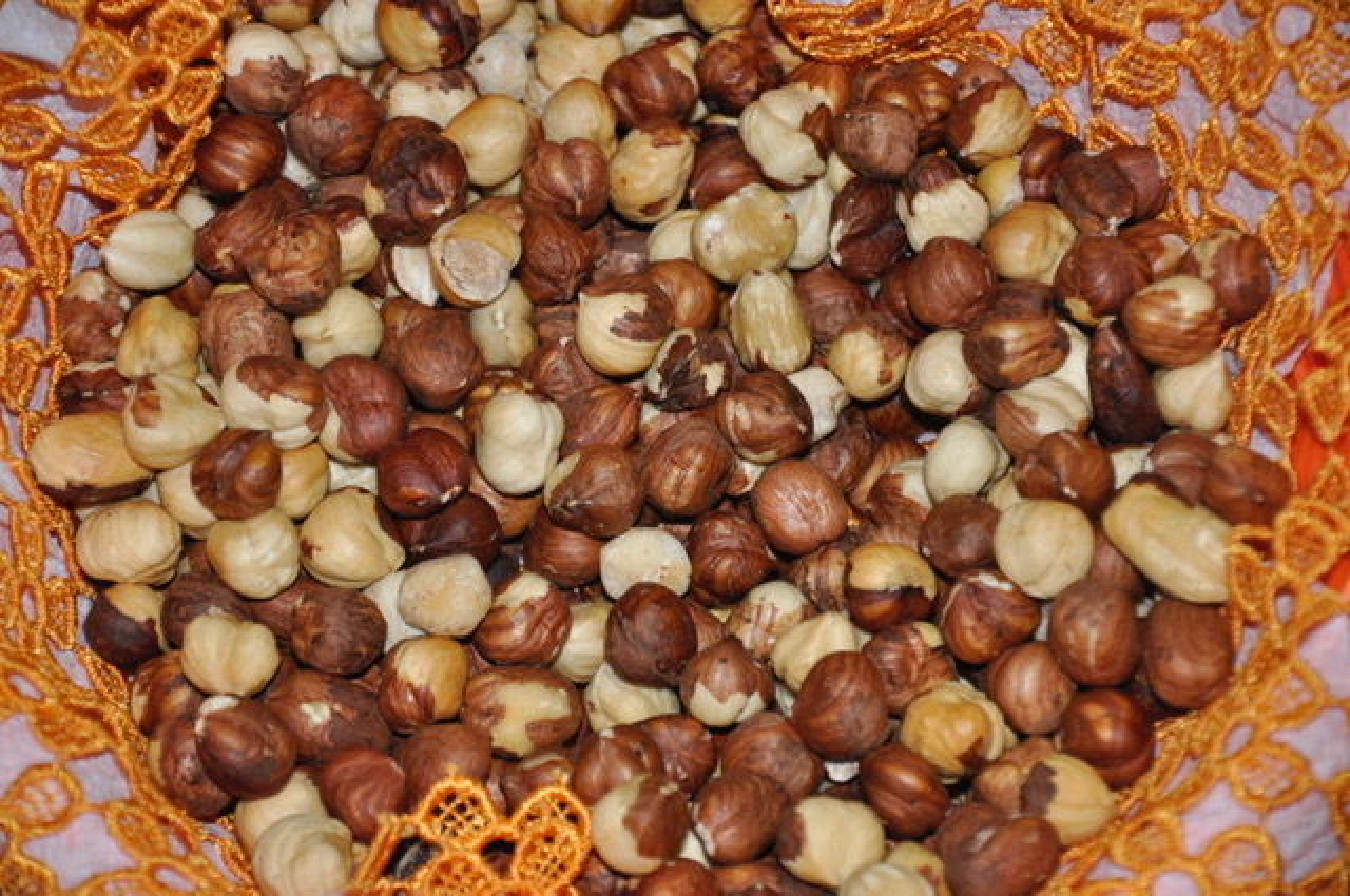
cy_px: 448
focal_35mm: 158
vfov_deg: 8.7
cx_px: 675
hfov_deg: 13.1
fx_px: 5899
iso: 800
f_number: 5.6
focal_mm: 105
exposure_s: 1/60
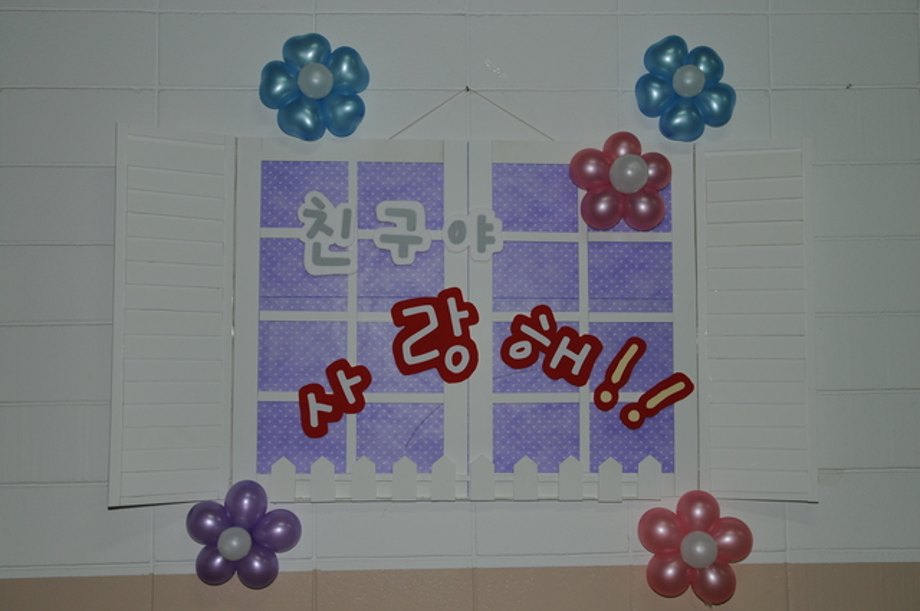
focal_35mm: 39
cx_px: 460
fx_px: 995
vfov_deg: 34.1
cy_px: 306
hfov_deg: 49.6
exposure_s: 1/60
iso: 200
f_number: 5
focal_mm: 26
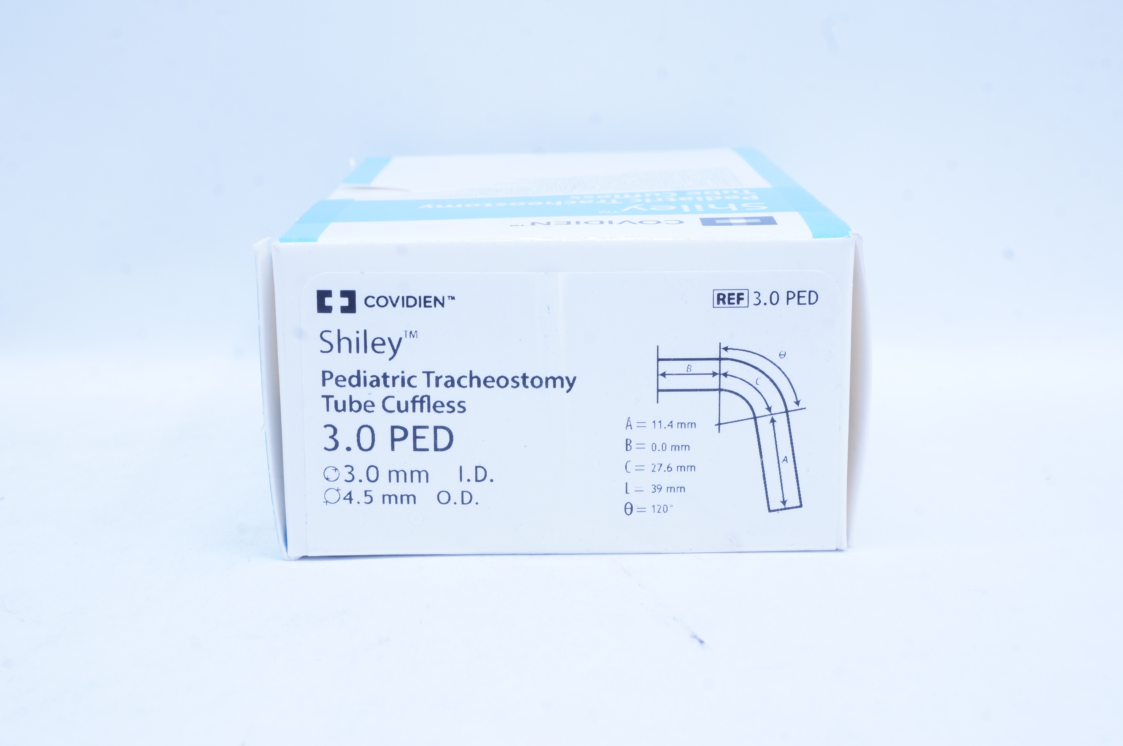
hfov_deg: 36.9
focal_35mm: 54
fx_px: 1683
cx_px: 562
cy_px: 373
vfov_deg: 25.0
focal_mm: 36
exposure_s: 1/10
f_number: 16
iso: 400
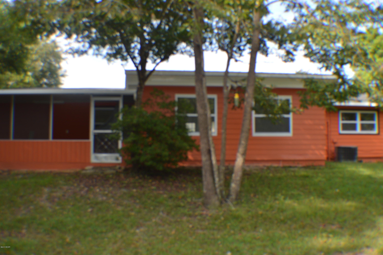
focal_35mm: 39
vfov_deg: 34.1
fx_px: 415
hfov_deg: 49.6
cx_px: 192
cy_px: 128
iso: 125
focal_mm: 26
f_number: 4.2
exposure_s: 1/125
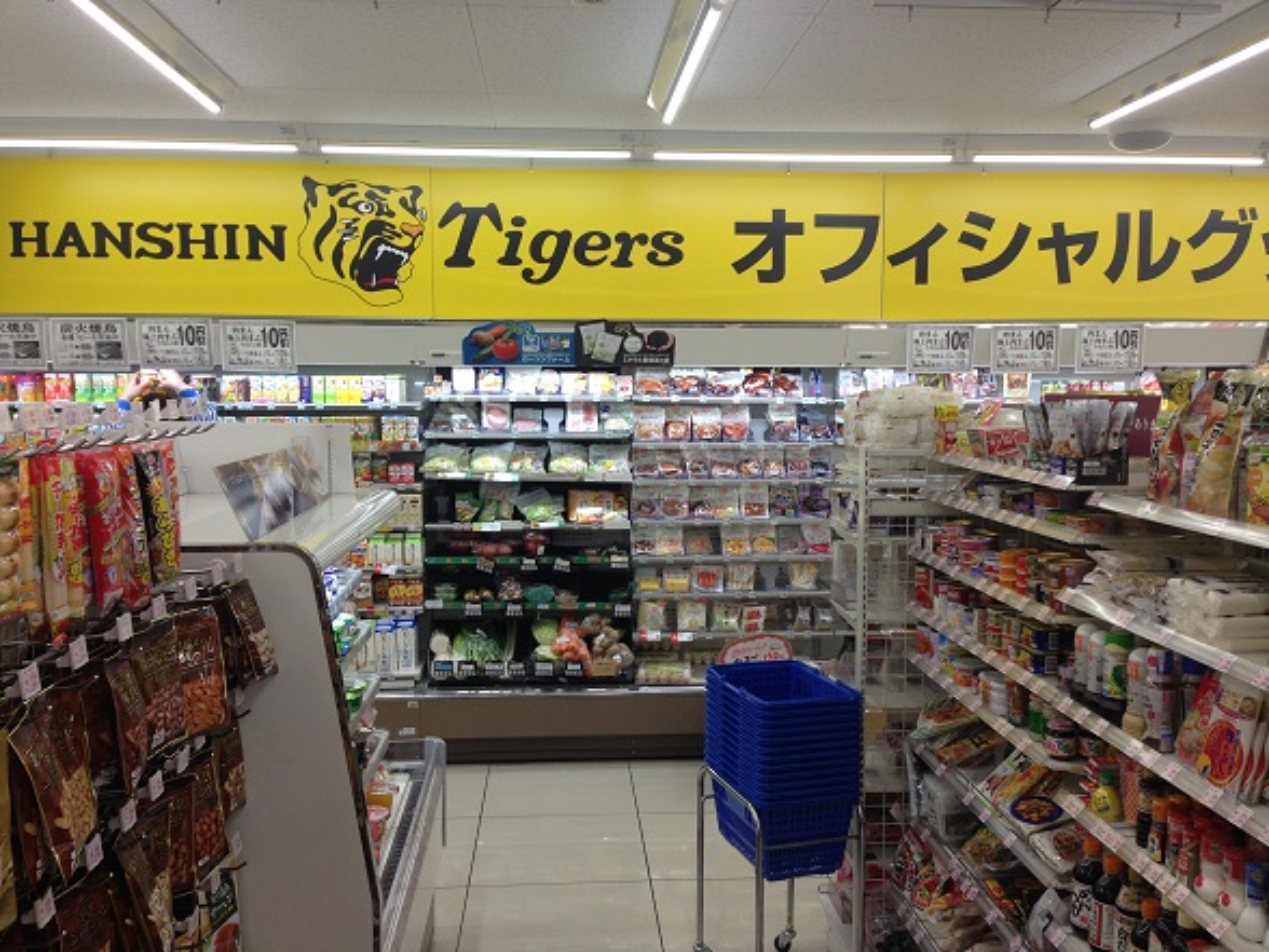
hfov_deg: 55.4
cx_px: 634
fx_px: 1210
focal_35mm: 33
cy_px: 476
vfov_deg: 42.9
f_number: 2.4
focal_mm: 4.12
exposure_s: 1/60
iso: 50
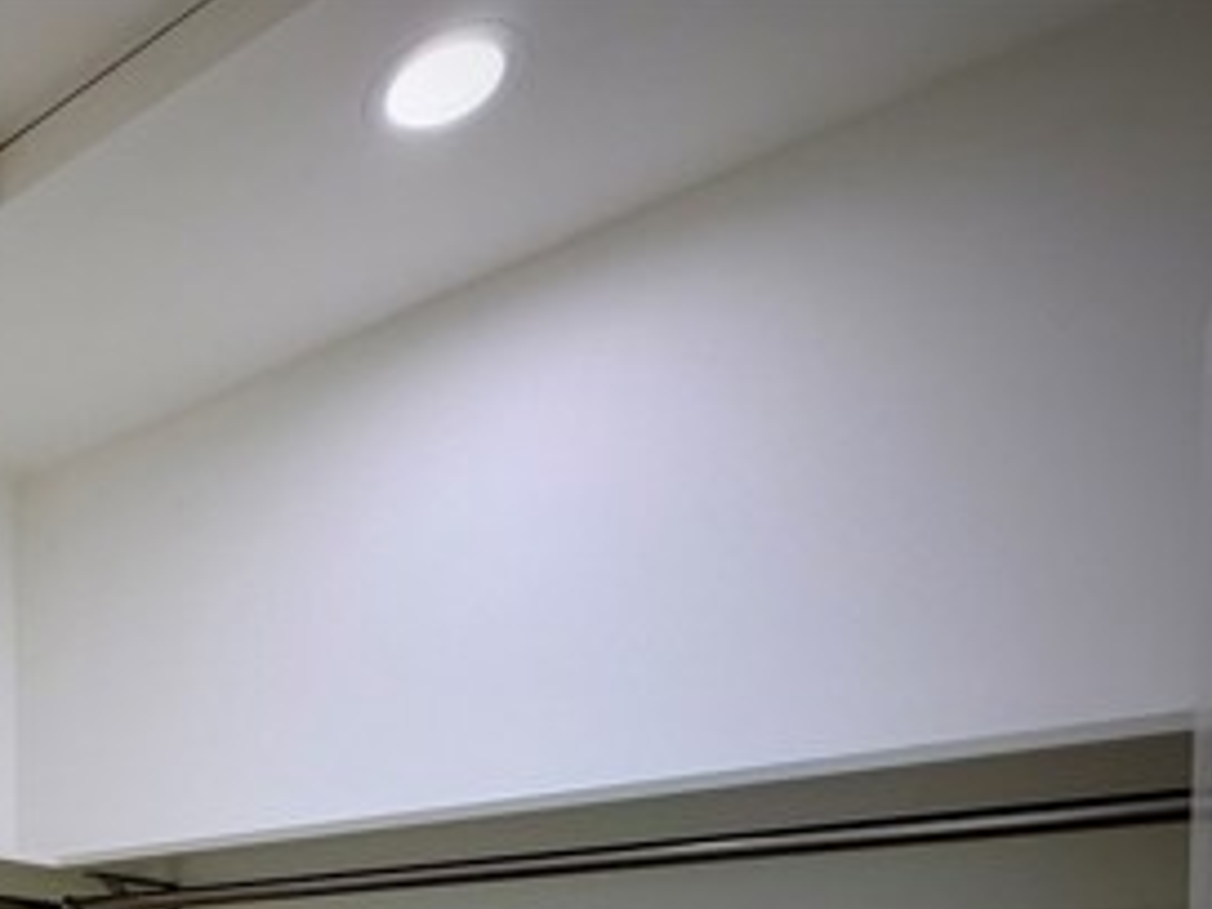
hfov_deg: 41.6
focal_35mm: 33
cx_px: -174
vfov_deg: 35.3
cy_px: 1052
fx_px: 1155
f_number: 2.2
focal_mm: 2.22
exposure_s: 1/120
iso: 100
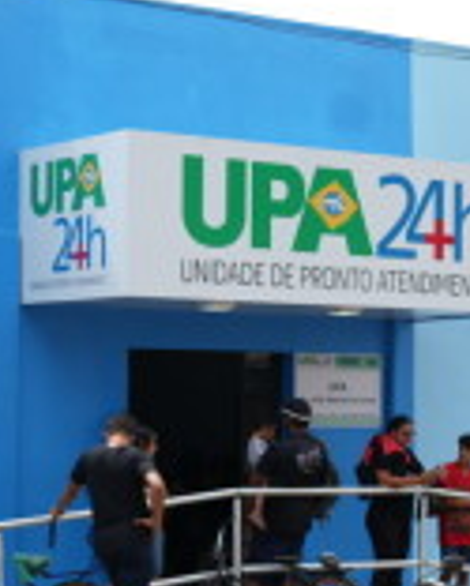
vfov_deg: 17.7
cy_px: 359
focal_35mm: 108
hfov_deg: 14.3
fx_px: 1876
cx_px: 252
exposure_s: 1/250
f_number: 4
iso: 50
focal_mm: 36
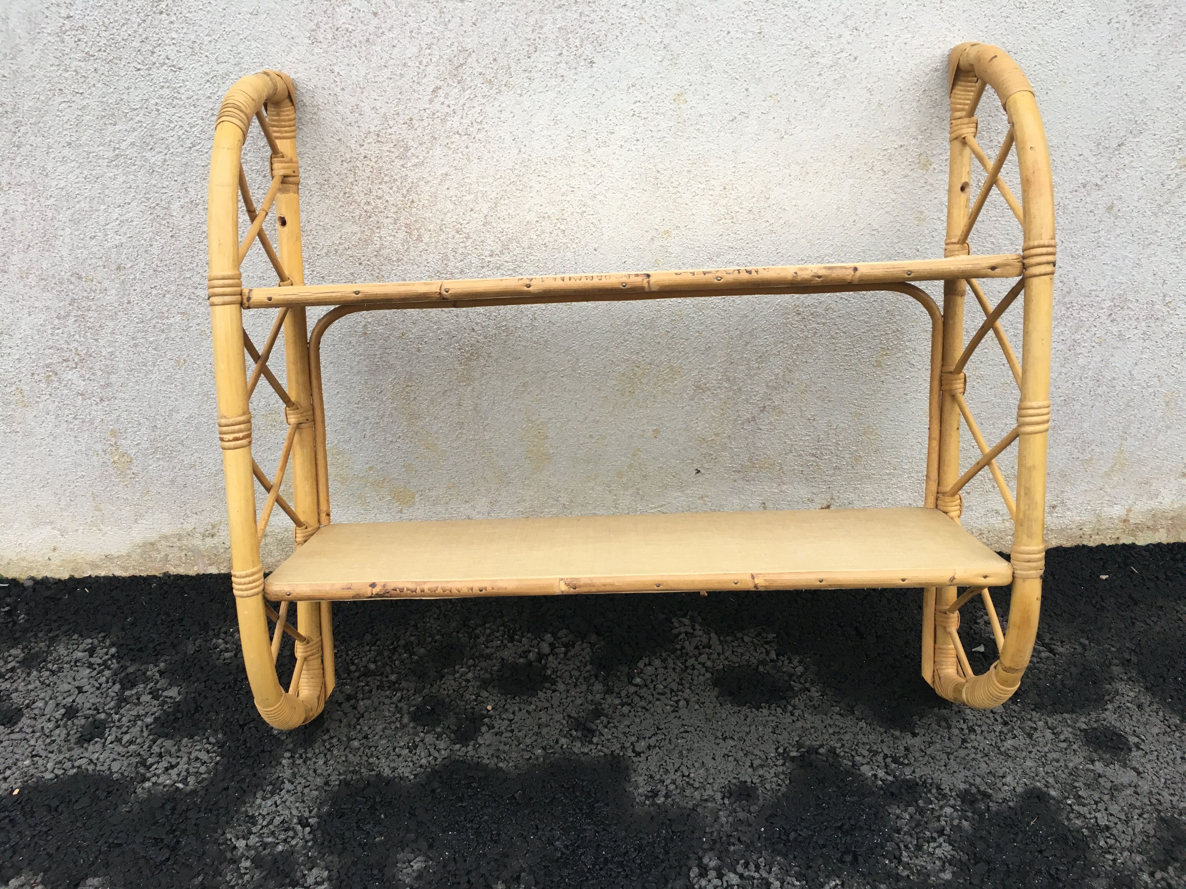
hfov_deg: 61.7
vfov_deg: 48.2
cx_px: 593
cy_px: 444
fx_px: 994
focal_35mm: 29
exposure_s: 1/33
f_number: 2.2
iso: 32
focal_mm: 4.15
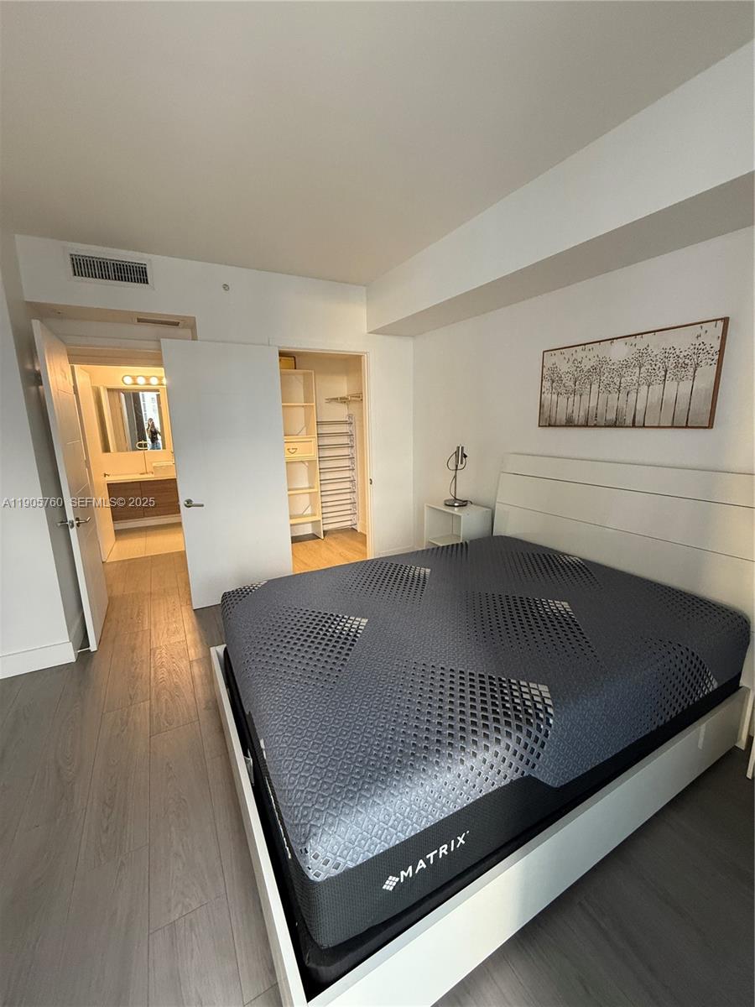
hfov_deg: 85.7
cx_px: 378
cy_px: 504
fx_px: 407
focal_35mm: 14
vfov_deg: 102.1
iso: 320
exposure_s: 1/60
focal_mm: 2.22
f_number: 2.2
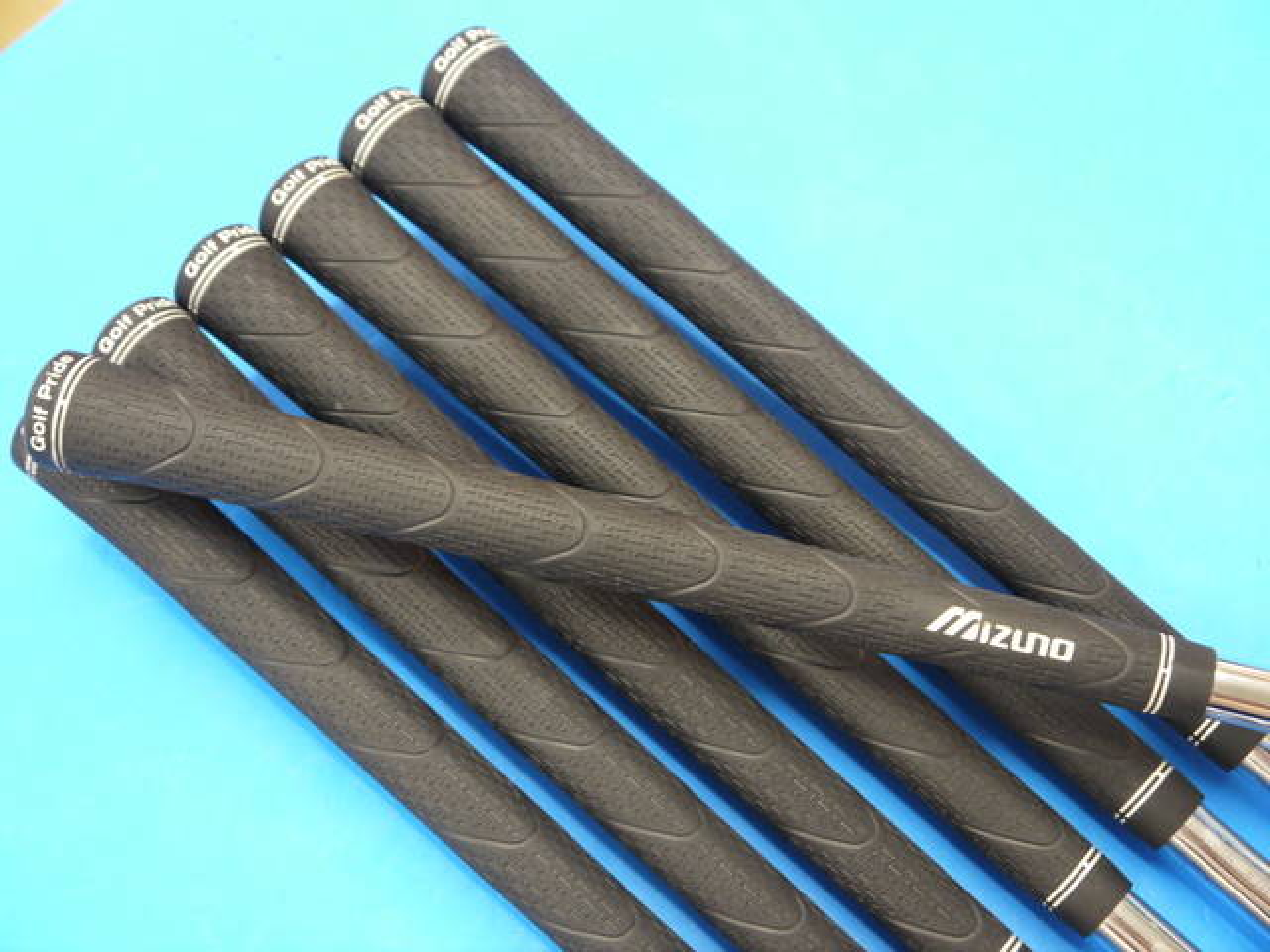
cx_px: 635
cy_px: 476
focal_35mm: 50
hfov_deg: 38.2
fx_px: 1834
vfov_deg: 29.1
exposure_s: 1/60
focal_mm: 25
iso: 800
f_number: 4.6
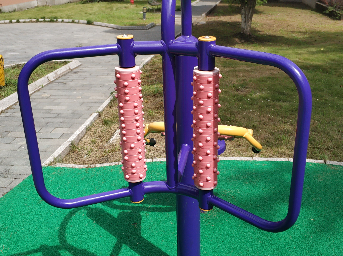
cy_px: 113
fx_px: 376
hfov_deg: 49.0
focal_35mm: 38
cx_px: 171
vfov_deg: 37.6
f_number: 1.8
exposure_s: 1/1280
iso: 100
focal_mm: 3.82
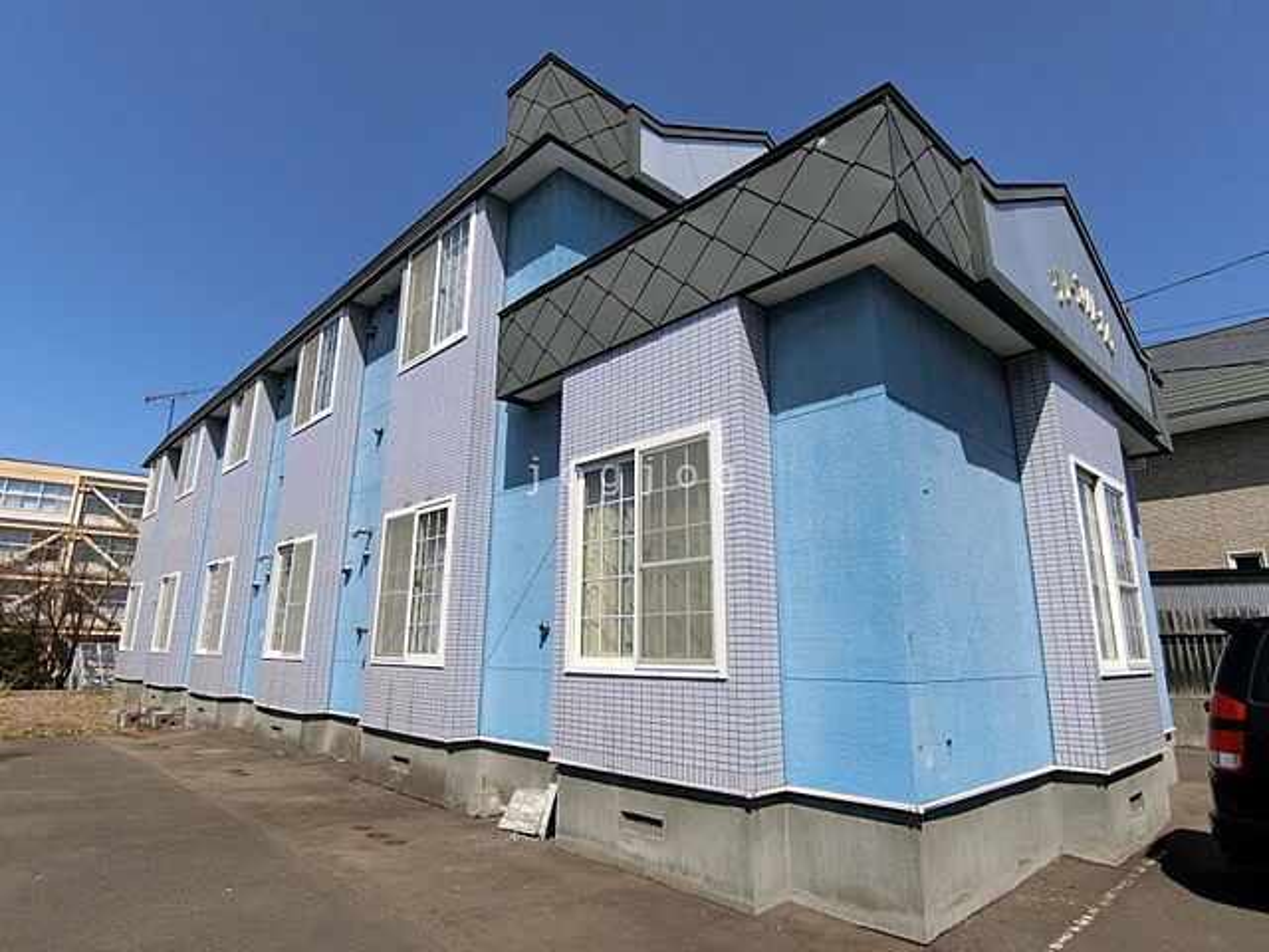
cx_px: 634
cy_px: 476
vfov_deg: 68.7
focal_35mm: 19
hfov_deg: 84.7
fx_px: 697
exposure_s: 1/1000
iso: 200
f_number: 6.9
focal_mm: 4.06
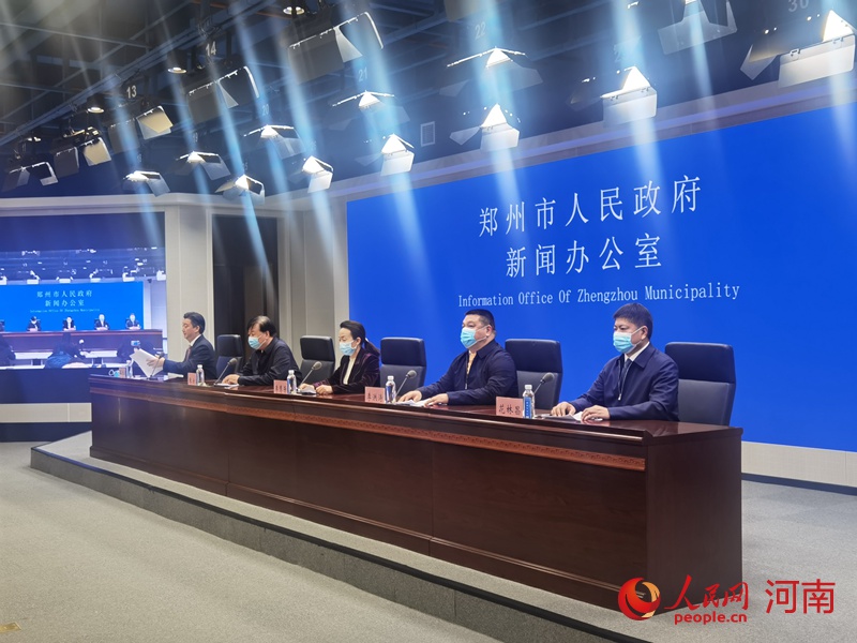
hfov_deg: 46.8
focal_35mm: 40
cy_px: 322
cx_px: 428
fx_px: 990
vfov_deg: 36.0
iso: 50
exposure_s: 1/177
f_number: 1.9
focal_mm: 6.71
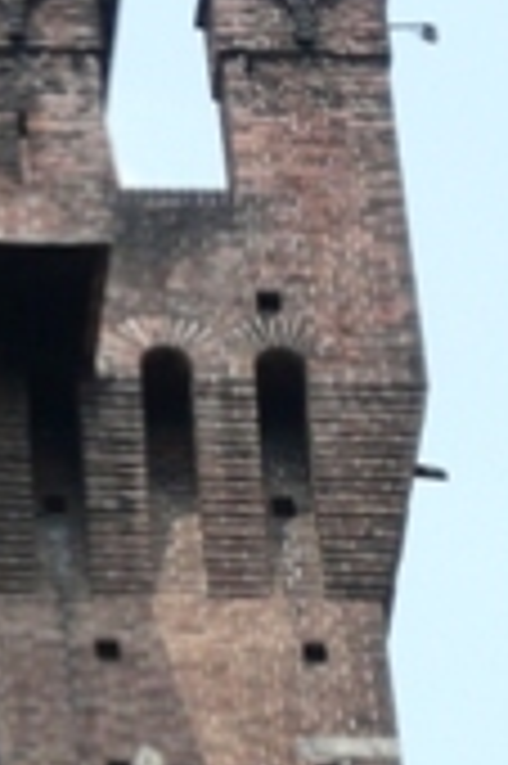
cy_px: -155
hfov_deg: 3.2
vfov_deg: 4.8
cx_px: -393
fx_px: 9077
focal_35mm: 428
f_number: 5.6
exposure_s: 1/200
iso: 100
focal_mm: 17
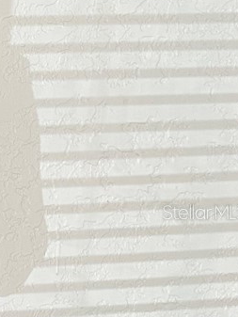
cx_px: -501
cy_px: 212
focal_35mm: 114
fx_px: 1044
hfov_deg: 9.7
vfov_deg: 17.2
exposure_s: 1/120
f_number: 1.78
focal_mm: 6.86
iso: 125
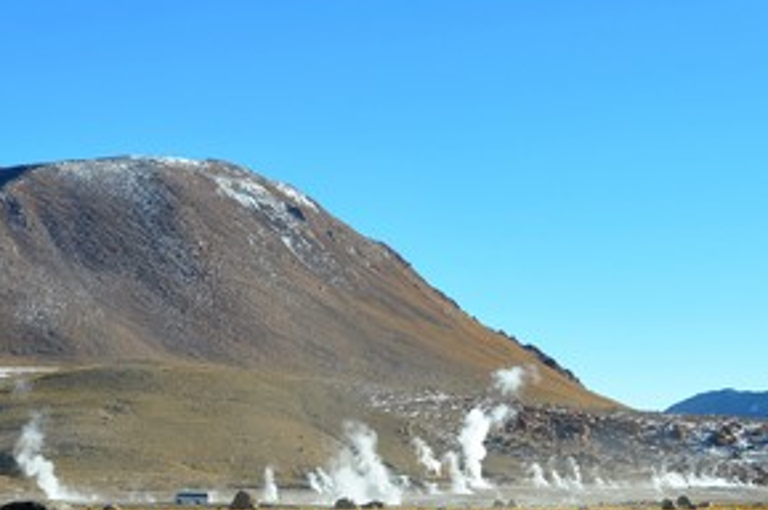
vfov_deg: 16.6
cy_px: 434
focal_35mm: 81
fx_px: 1726
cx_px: 197
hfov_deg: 24.8
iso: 200
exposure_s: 1/250
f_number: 8
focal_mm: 26
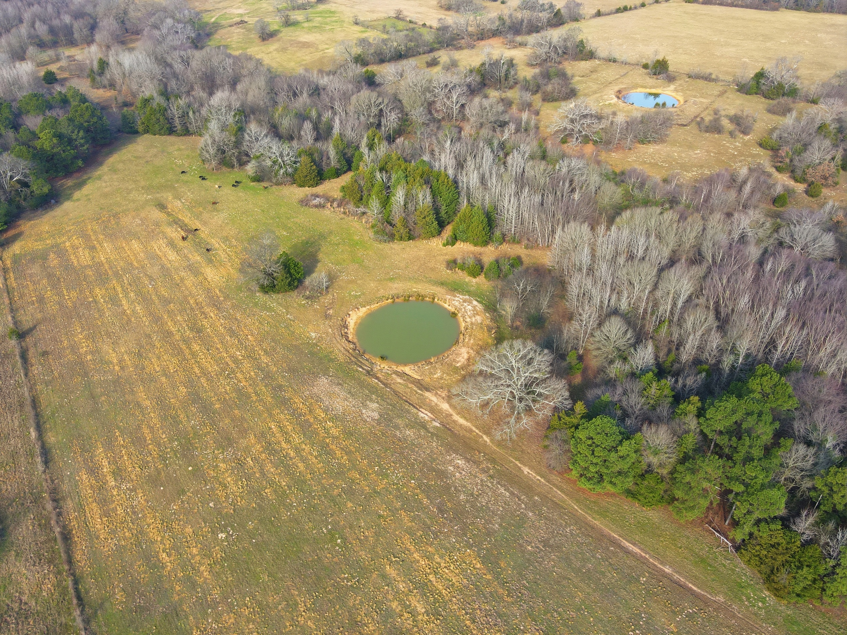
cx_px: 424
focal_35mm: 24
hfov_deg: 71.6
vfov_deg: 56.8
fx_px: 587
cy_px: 318
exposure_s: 1/100
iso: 100
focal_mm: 4.5
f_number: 2.8
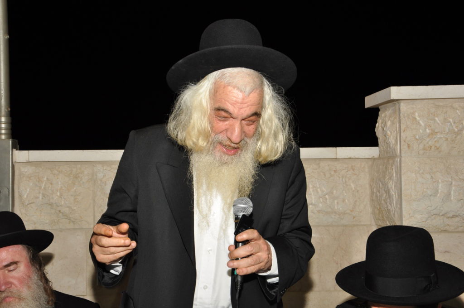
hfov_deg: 38.9
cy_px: 154
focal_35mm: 51
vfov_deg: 26.4
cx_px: 232
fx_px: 656
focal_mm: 34
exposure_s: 1/60
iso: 320
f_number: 6.3
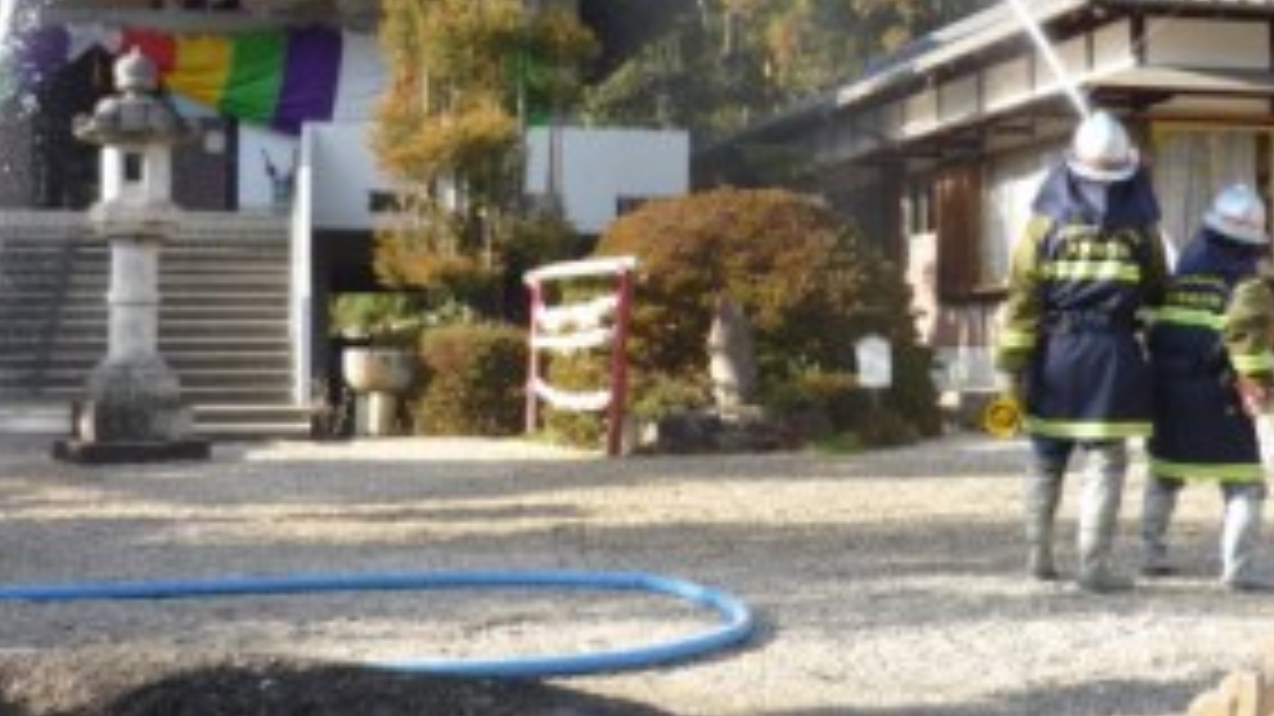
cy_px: 221
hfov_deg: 36.6
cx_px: 648
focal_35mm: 57
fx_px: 1925
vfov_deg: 21.0
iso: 100
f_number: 2.8
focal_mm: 5.5
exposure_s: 1/400
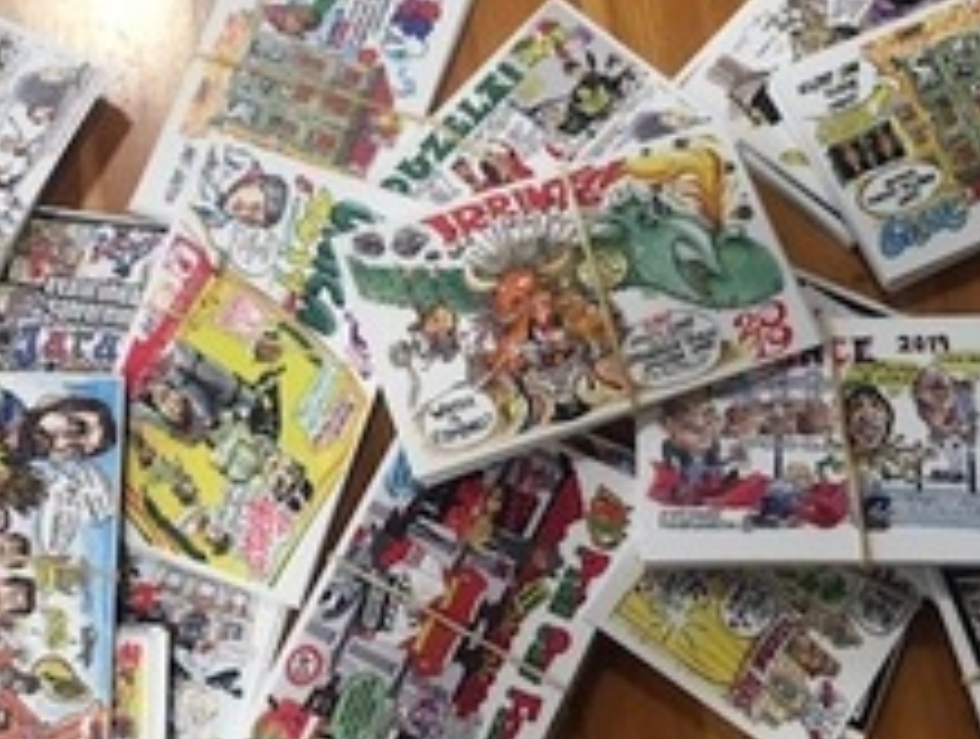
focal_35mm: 46
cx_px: 336
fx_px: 1304
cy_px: 437
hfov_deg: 40.7
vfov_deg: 31.5
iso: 50
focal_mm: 4.15
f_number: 2.2
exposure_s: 1/33
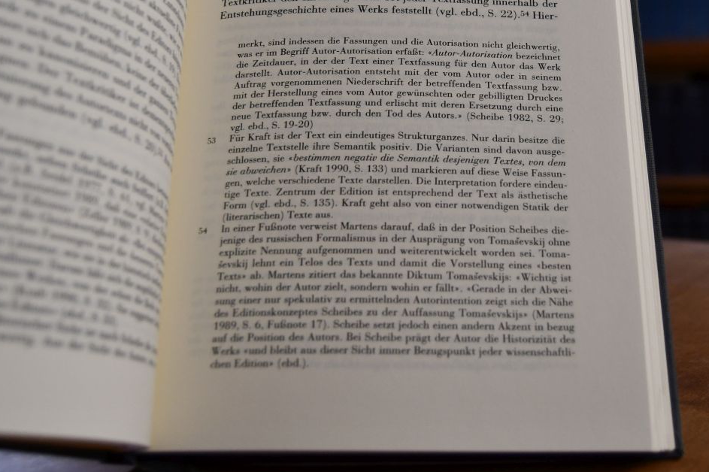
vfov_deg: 27.3
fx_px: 965
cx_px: 445
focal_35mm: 49
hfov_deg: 40.1
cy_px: 145
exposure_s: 1/200
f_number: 3.5
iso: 800
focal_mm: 22
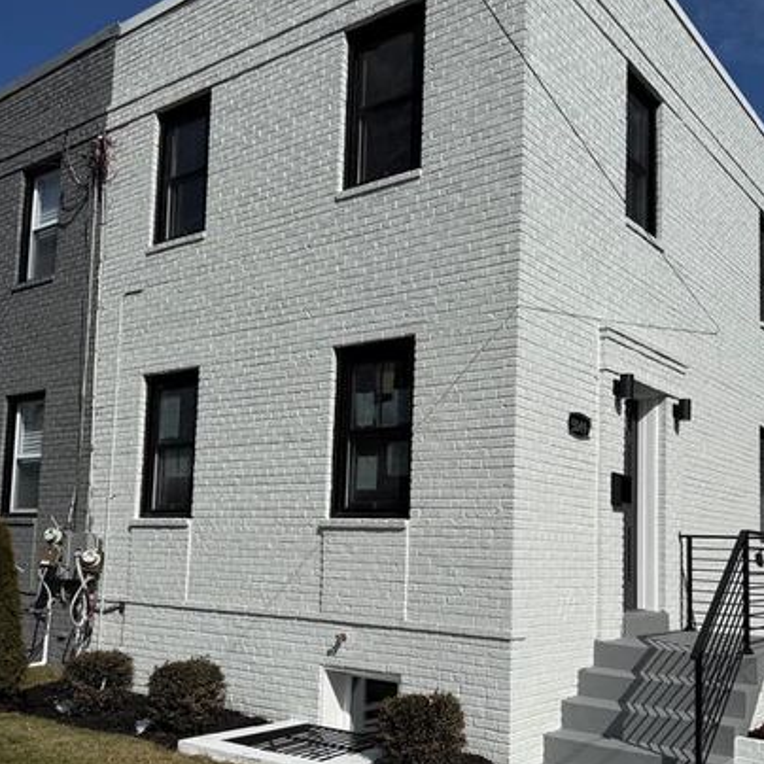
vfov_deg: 46.9
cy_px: 464
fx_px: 874
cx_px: 395
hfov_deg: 47.2
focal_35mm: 35
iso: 80
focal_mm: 6.76
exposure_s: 1/14286
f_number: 1.78
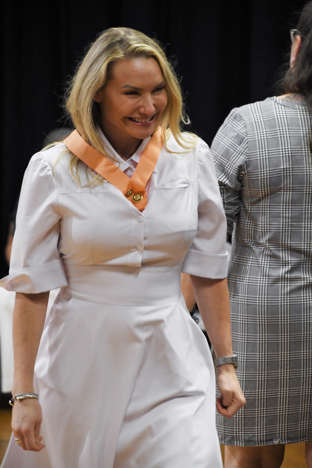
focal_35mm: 211
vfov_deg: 9.8
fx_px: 2743
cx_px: 157
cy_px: 234
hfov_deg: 6.5
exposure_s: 1/100
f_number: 6.3
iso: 2000
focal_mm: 140
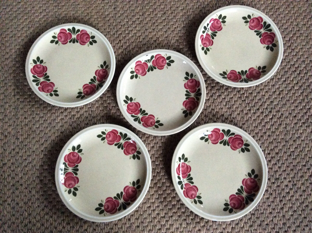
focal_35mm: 32
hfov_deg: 56.9
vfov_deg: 44.1
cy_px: 116
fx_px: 288
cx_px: 156
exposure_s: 1/17
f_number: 2.4
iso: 400
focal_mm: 3.3
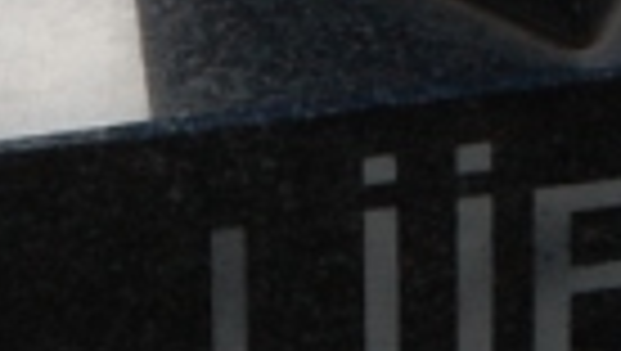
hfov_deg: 5.3
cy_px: -263
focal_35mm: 407
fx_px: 6708
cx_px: 558
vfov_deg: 3.0
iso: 400
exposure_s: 1/80
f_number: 18
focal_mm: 35
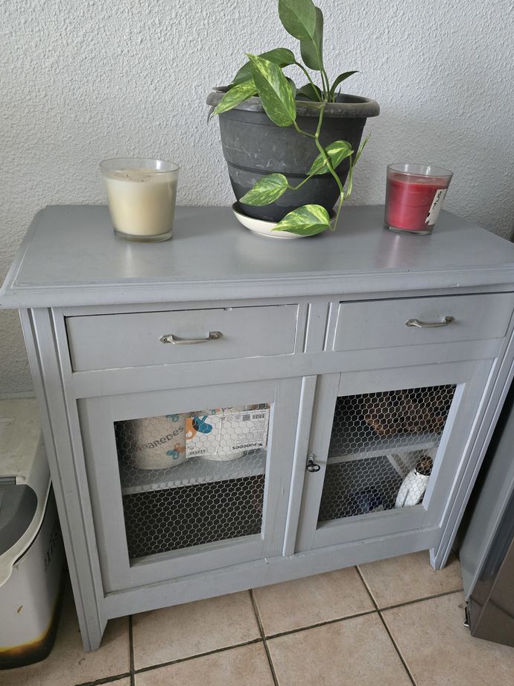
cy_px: 333
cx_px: 267
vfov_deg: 69.4
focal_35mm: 25
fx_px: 495
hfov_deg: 54.9
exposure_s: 1/120
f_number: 1.7
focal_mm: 6.3
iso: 1000
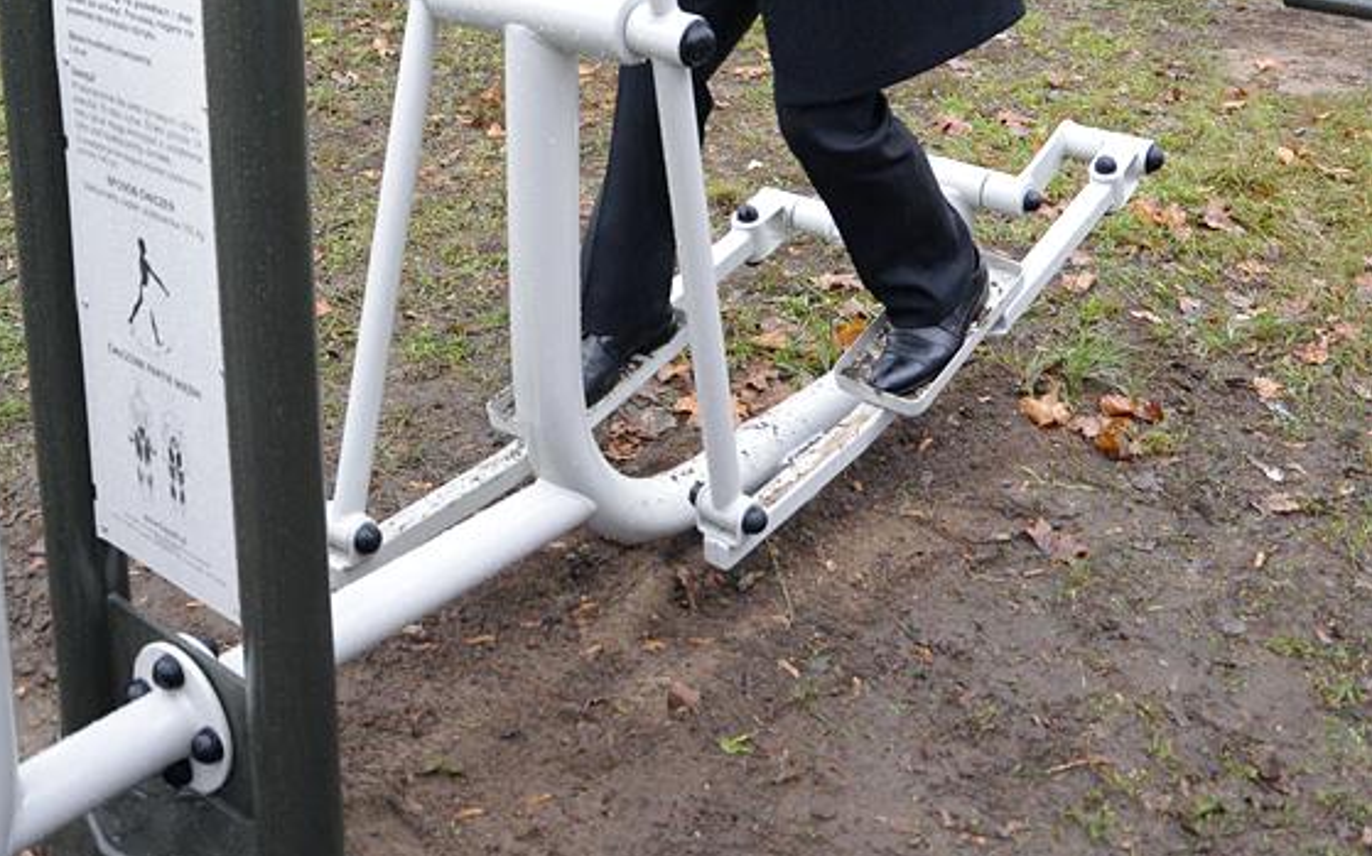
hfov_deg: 41.2
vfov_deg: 25.1
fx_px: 1823
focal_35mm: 49
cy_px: -7
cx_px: 684
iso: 2000
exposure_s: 1/80
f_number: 4.5
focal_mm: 21
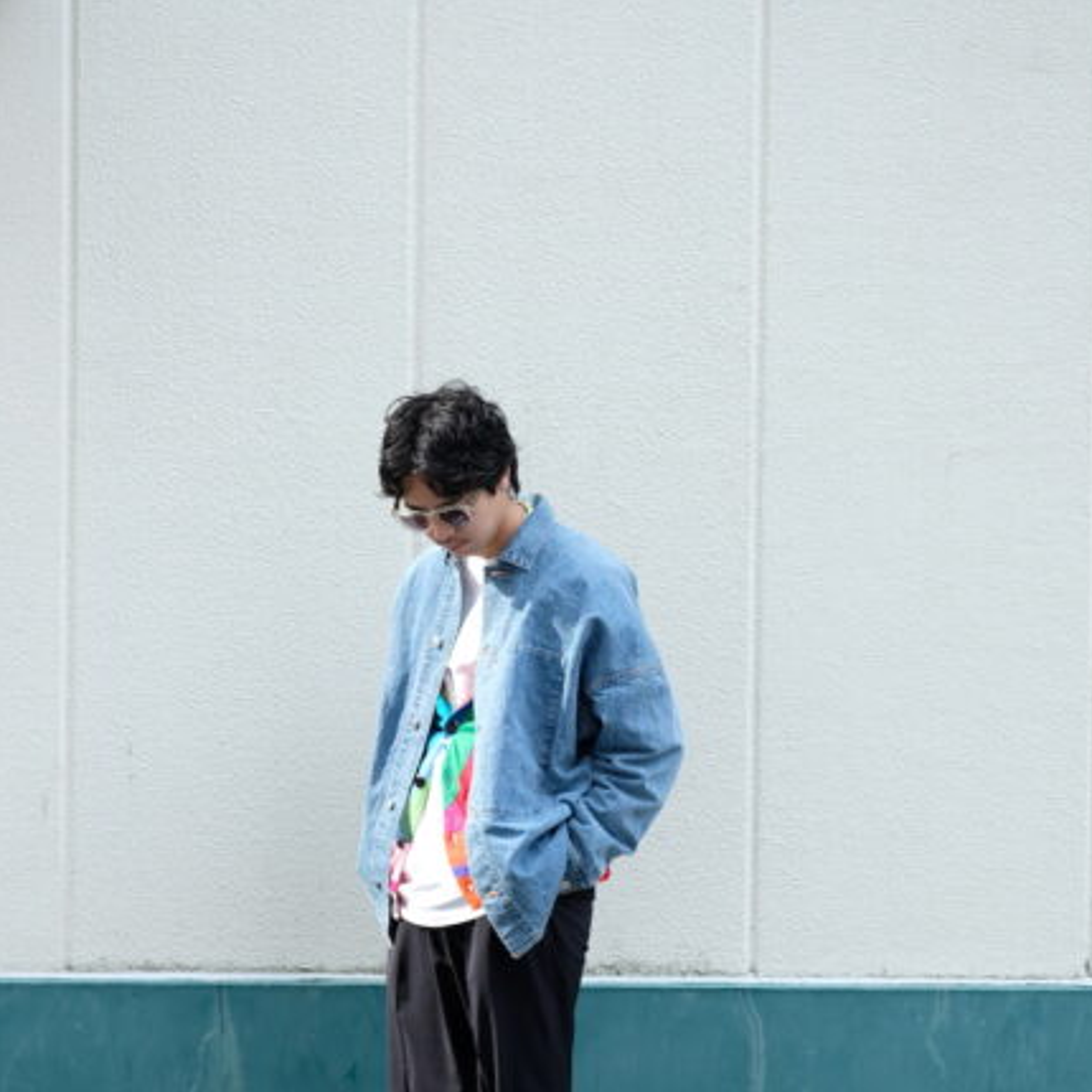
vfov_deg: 15.0
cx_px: 549
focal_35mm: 116
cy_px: 734
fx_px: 4140
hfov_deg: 15.0
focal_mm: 59.6
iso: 400
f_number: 4.7
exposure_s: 1/250
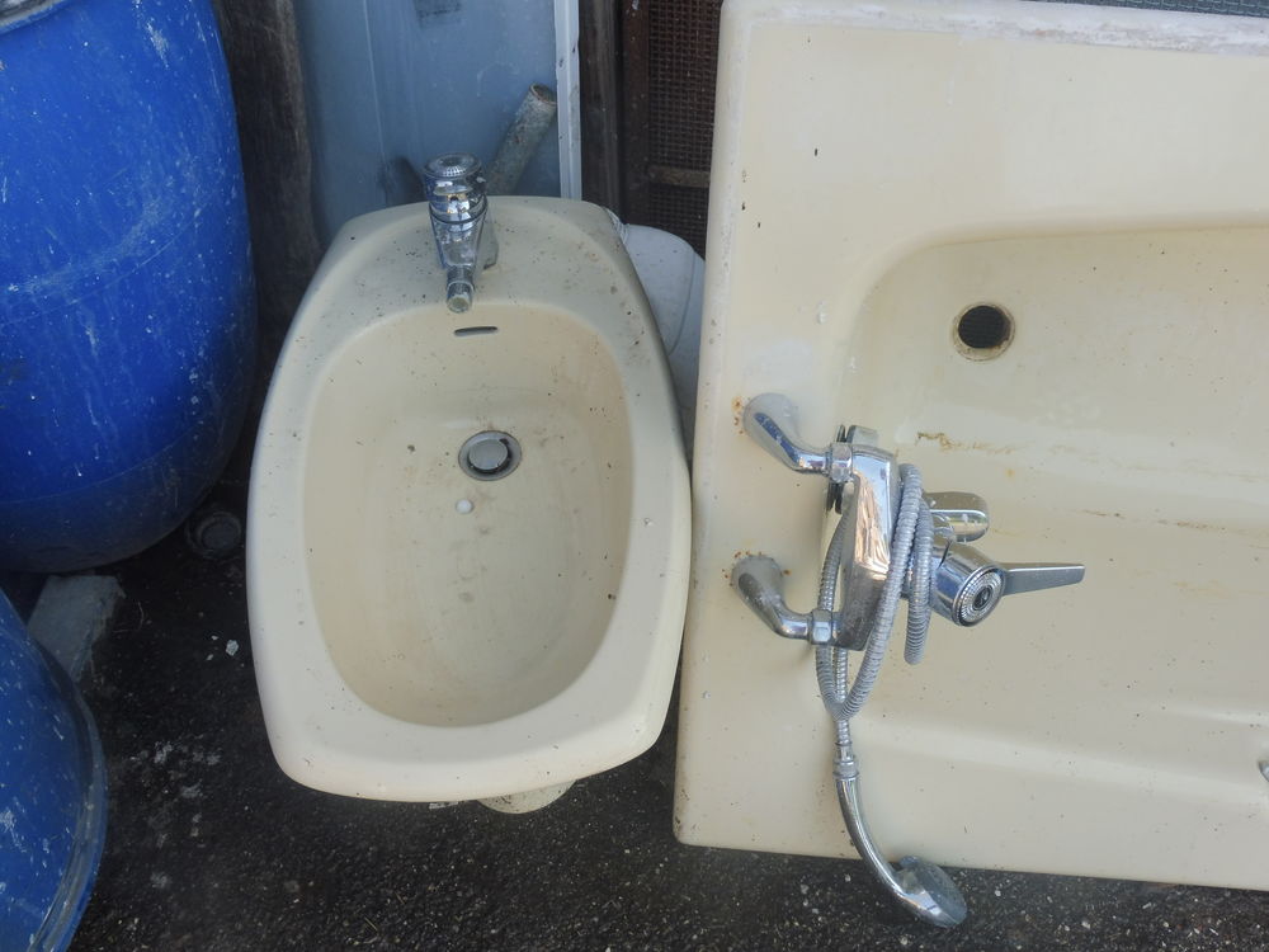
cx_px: 634
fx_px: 1246
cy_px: 476
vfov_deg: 41.8
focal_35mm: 34
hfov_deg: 54.0
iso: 100
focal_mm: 6.1
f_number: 5
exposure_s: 1/160
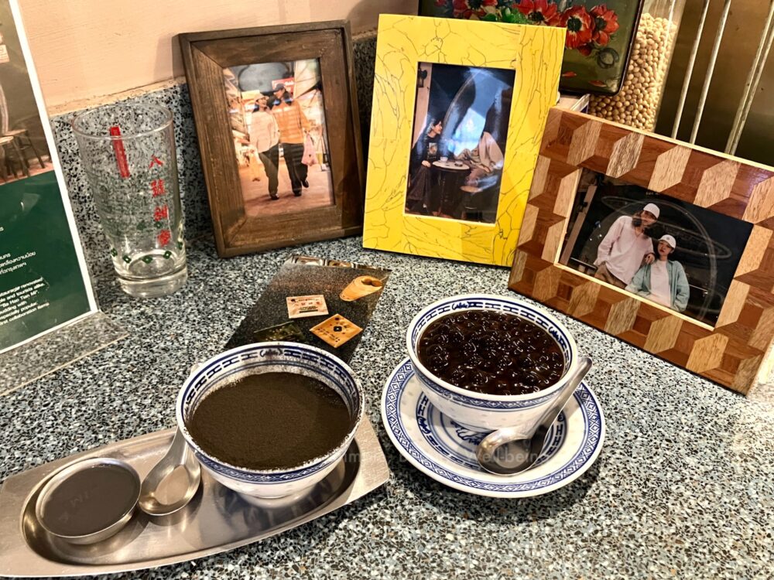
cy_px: 290
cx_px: 387
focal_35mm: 28
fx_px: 626
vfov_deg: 49.7
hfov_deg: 63.4
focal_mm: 3.99
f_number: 1.8
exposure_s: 1/25
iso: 320
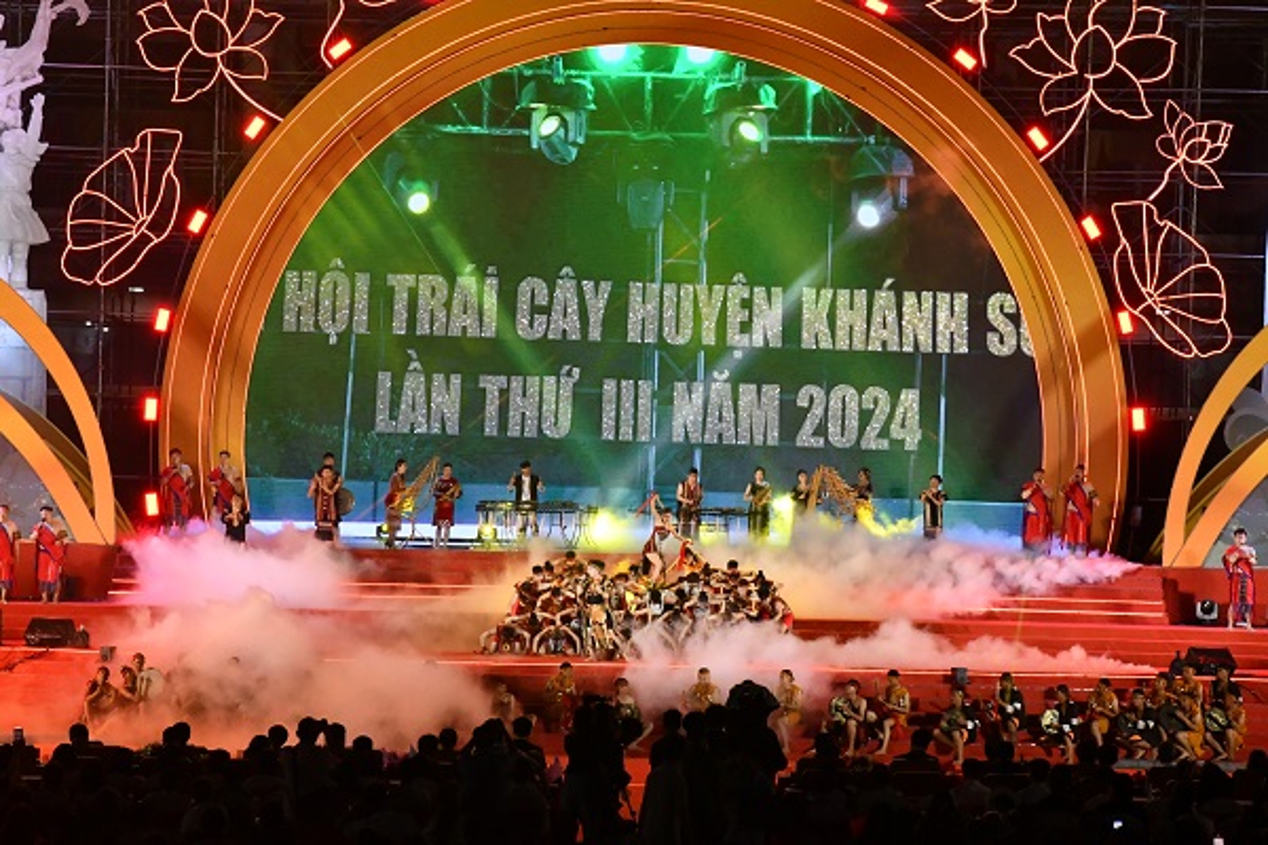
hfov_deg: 15.9
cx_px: 634
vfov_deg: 10.6
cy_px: 422
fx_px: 4543
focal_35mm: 129
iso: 6400
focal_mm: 86
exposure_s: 1/160
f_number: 13
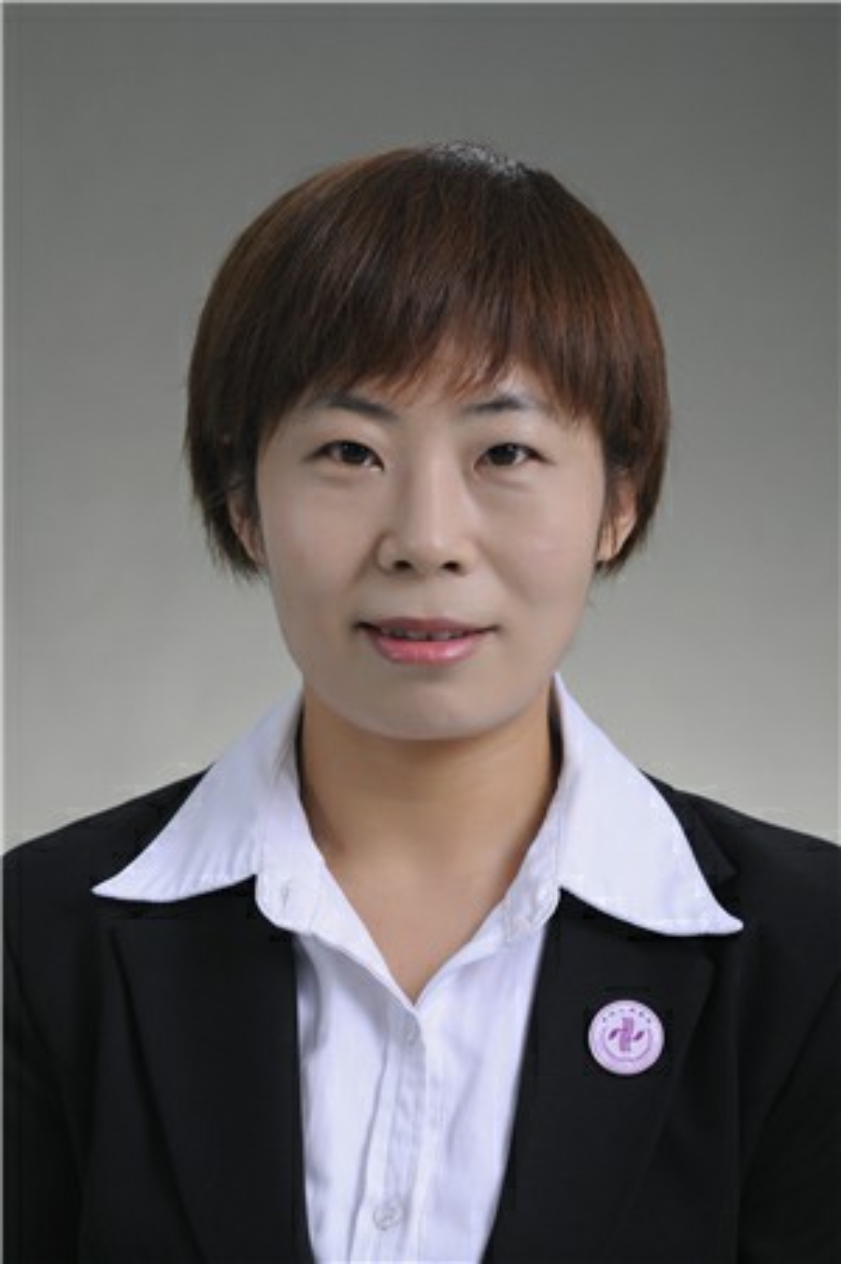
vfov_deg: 16.1
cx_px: 420
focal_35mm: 128
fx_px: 4474
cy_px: 632
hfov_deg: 10.7
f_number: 5.6
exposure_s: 1/125
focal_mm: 85
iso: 160
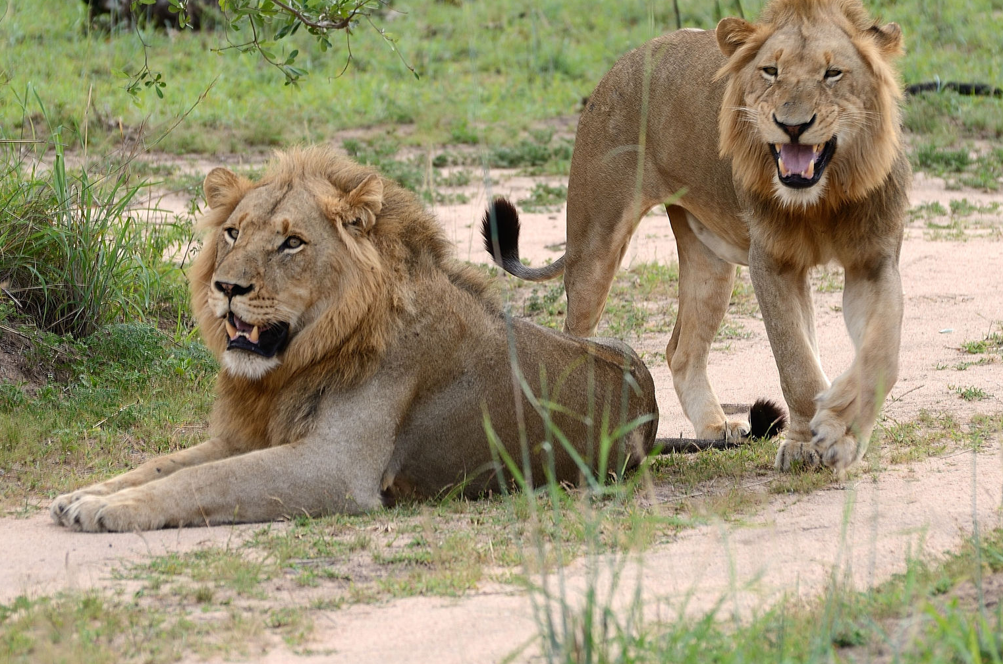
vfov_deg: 4.4
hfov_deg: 6.6
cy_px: 221
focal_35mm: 313
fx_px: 8691
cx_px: 473
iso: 100
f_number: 5.6
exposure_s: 1/60
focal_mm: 155
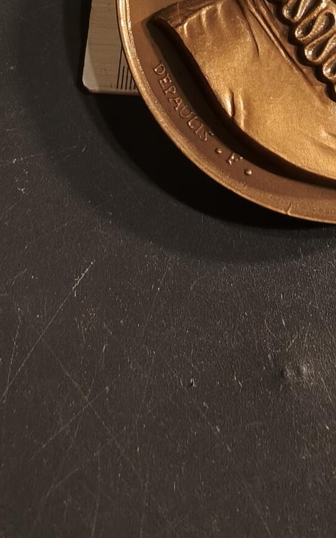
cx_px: 411
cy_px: 108
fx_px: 732
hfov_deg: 23.5
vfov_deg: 38.8
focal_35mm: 50
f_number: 2
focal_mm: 2.32
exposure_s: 1/100
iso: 160
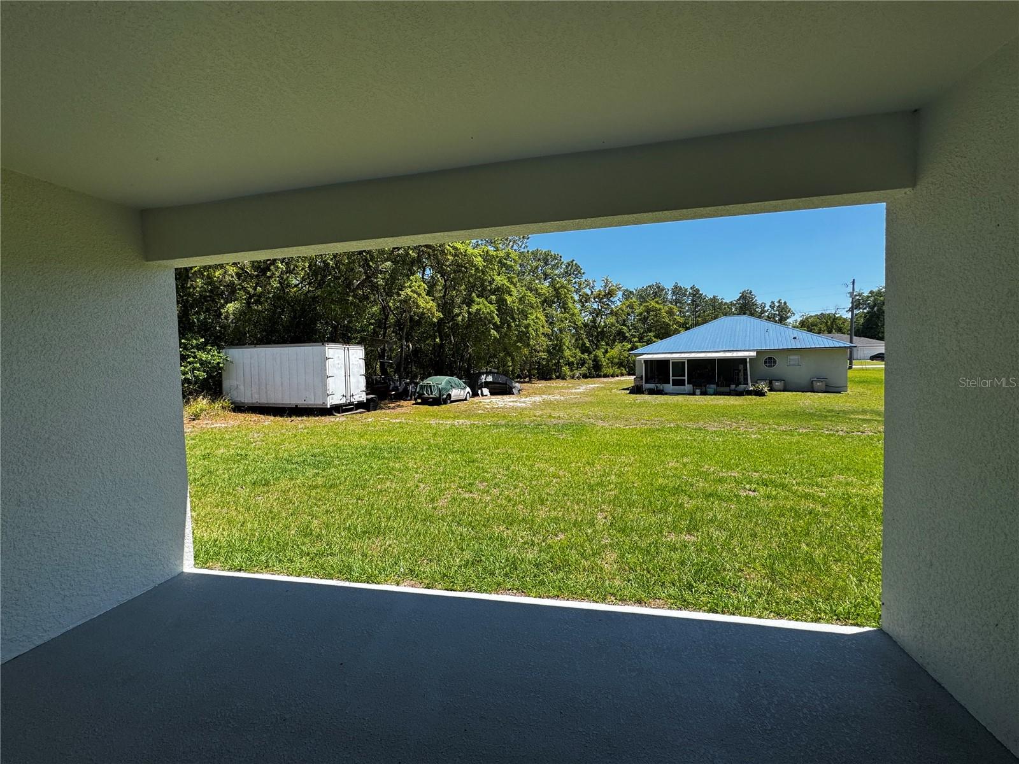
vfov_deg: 85.7
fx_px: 412
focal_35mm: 14
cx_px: 510
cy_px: 382
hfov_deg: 102.1
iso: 40
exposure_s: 1/1178
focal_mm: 2.22
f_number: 2.2
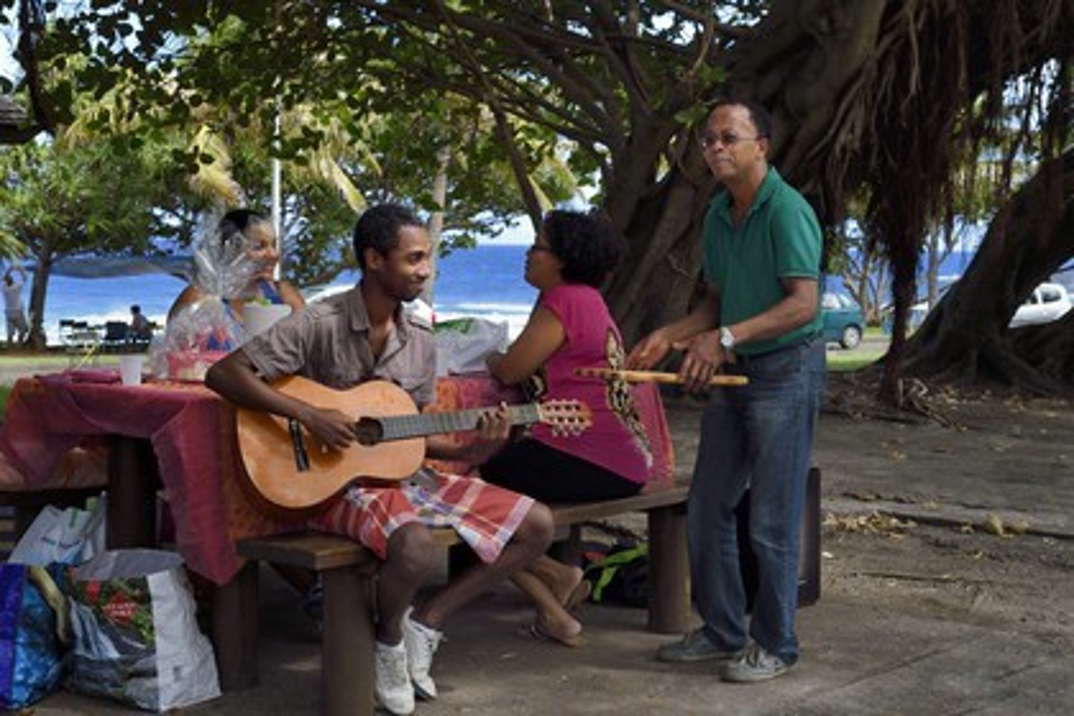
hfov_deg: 35.6
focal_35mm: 56
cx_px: 537
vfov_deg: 24.2
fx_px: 1671
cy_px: 358
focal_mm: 56
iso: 500
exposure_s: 1/200
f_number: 11
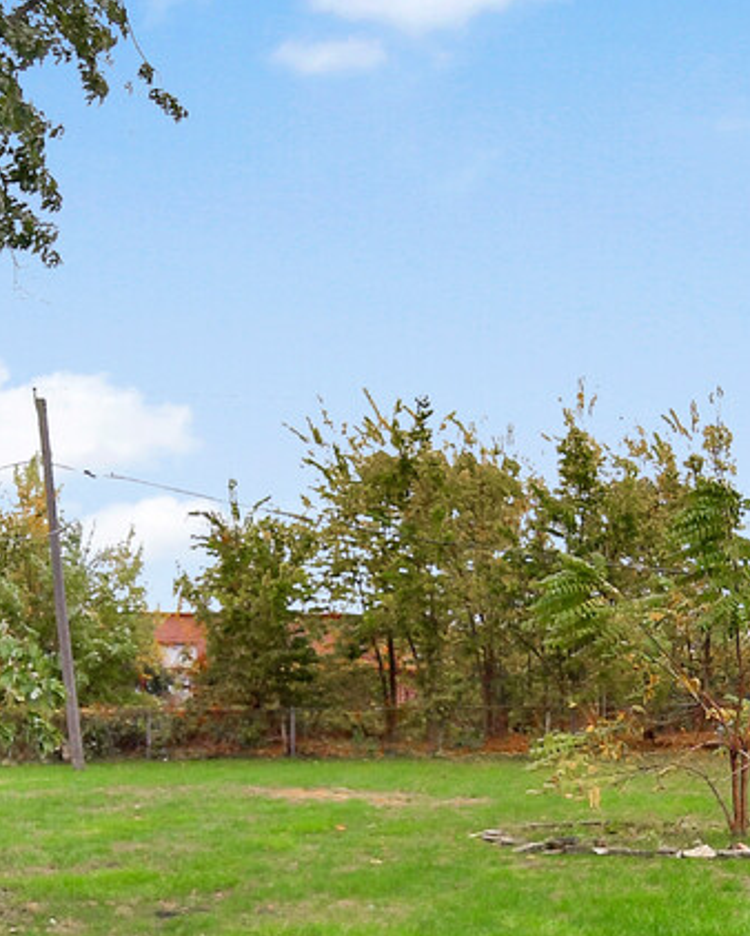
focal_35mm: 54
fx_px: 1497
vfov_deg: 34.4
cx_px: 530
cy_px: 630
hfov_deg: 27.9
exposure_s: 1/1250
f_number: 8
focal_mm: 10
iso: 400
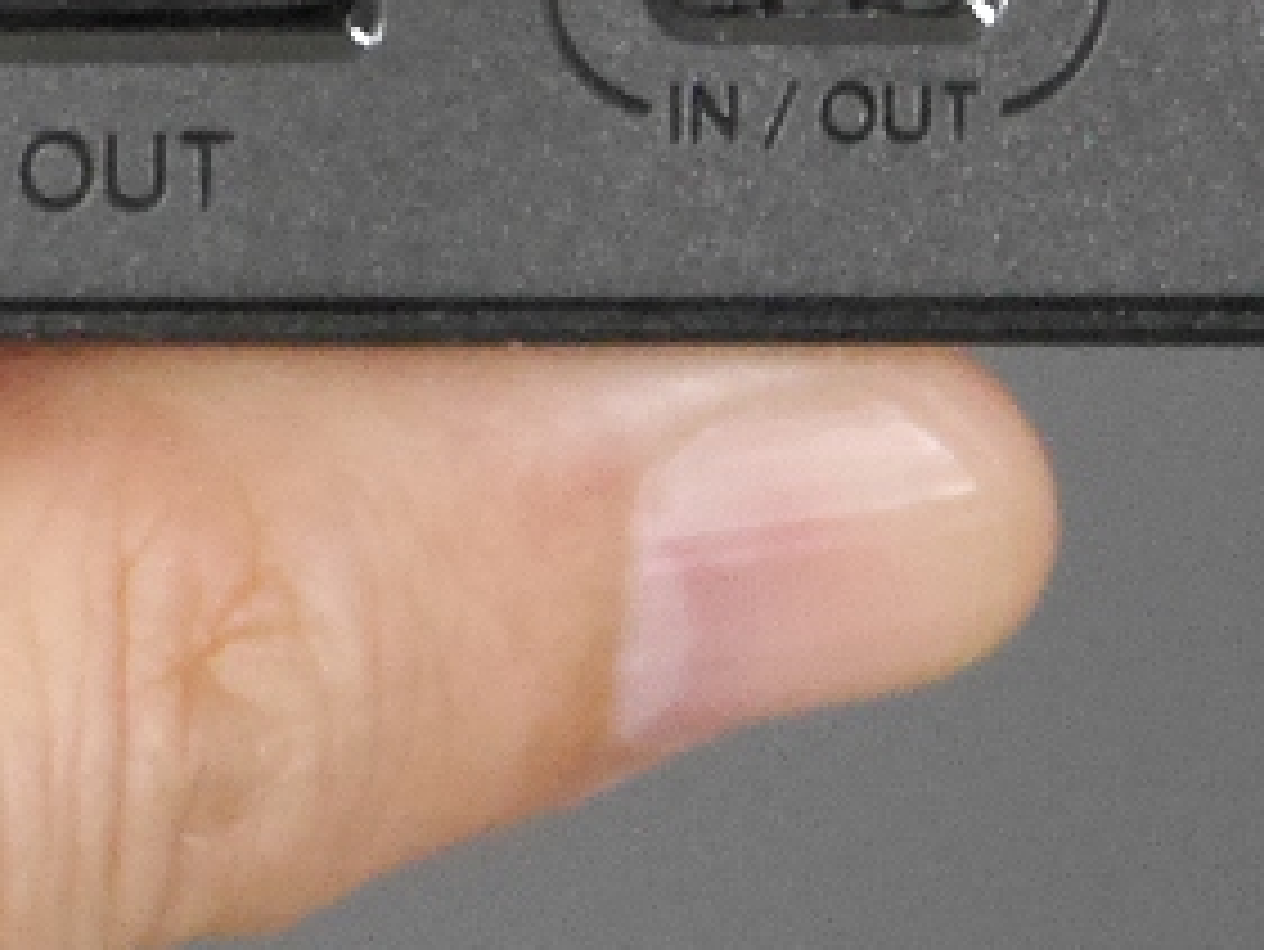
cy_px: -50
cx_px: 819
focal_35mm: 165
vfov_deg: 8.9
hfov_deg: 12.0
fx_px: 6028
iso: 1600
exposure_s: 1/60
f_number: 5.3
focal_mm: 29
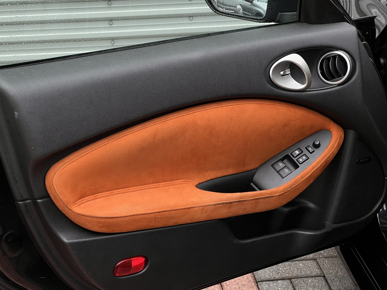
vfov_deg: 18.2
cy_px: 144
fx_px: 905
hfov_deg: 24.1
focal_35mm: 81
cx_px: 202
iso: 40
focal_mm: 9
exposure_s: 1/99
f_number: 2.8
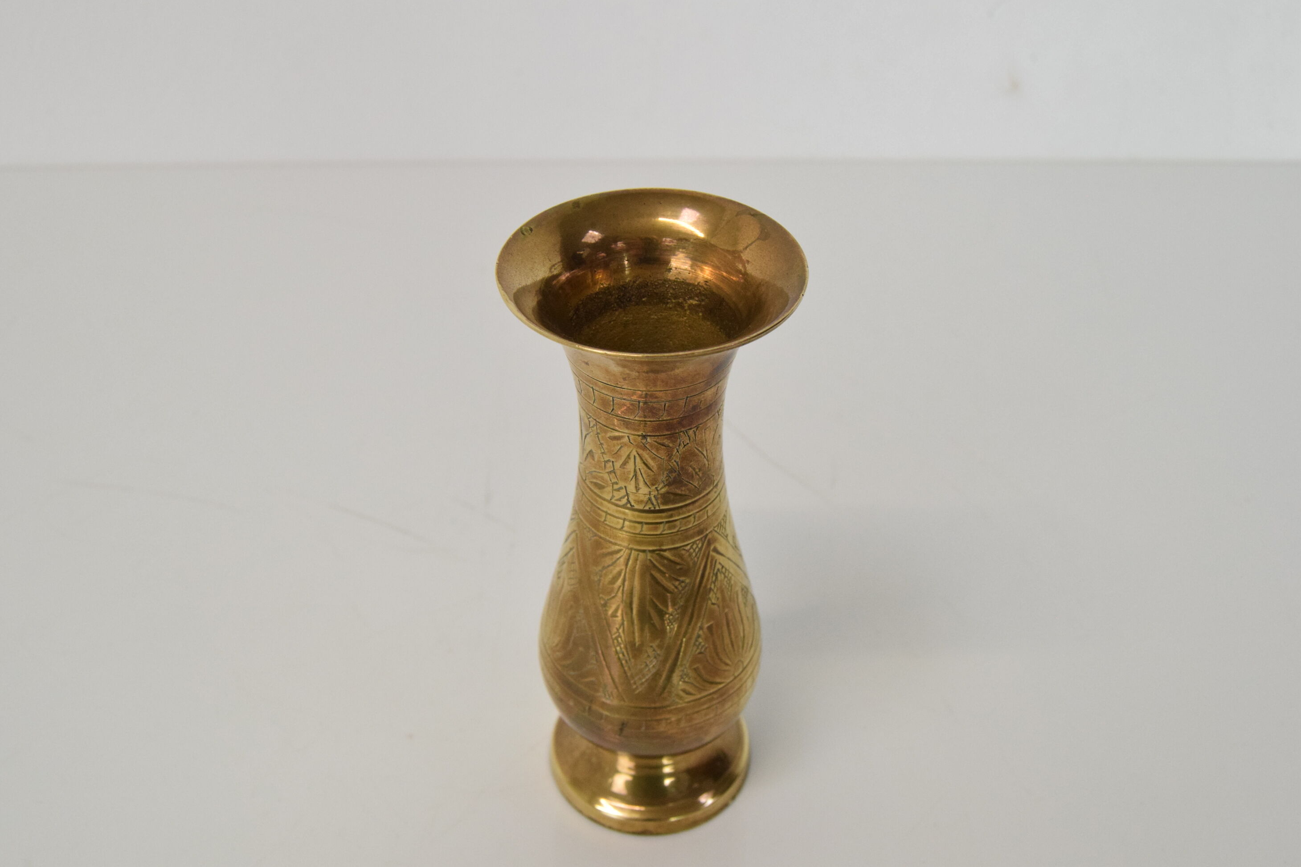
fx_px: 1445
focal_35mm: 40
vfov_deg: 33.4
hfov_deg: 48.5
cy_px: 444
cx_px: 652
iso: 1600
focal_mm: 26
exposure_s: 1/200
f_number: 7.1
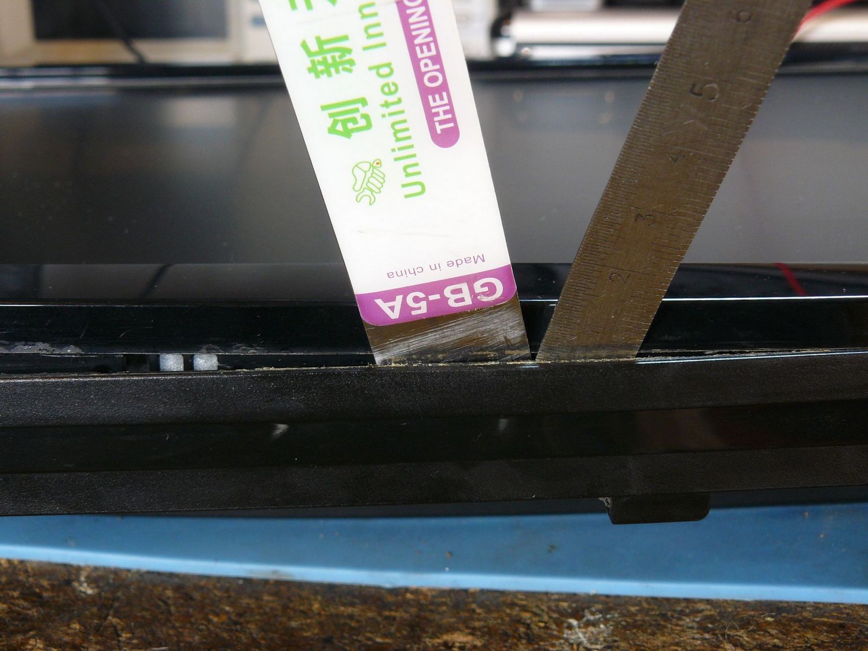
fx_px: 1379
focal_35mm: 55
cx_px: 434
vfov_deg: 26.6
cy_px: 326
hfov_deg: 34.9
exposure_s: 1/5
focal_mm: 9.2
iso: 100
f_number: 4.5
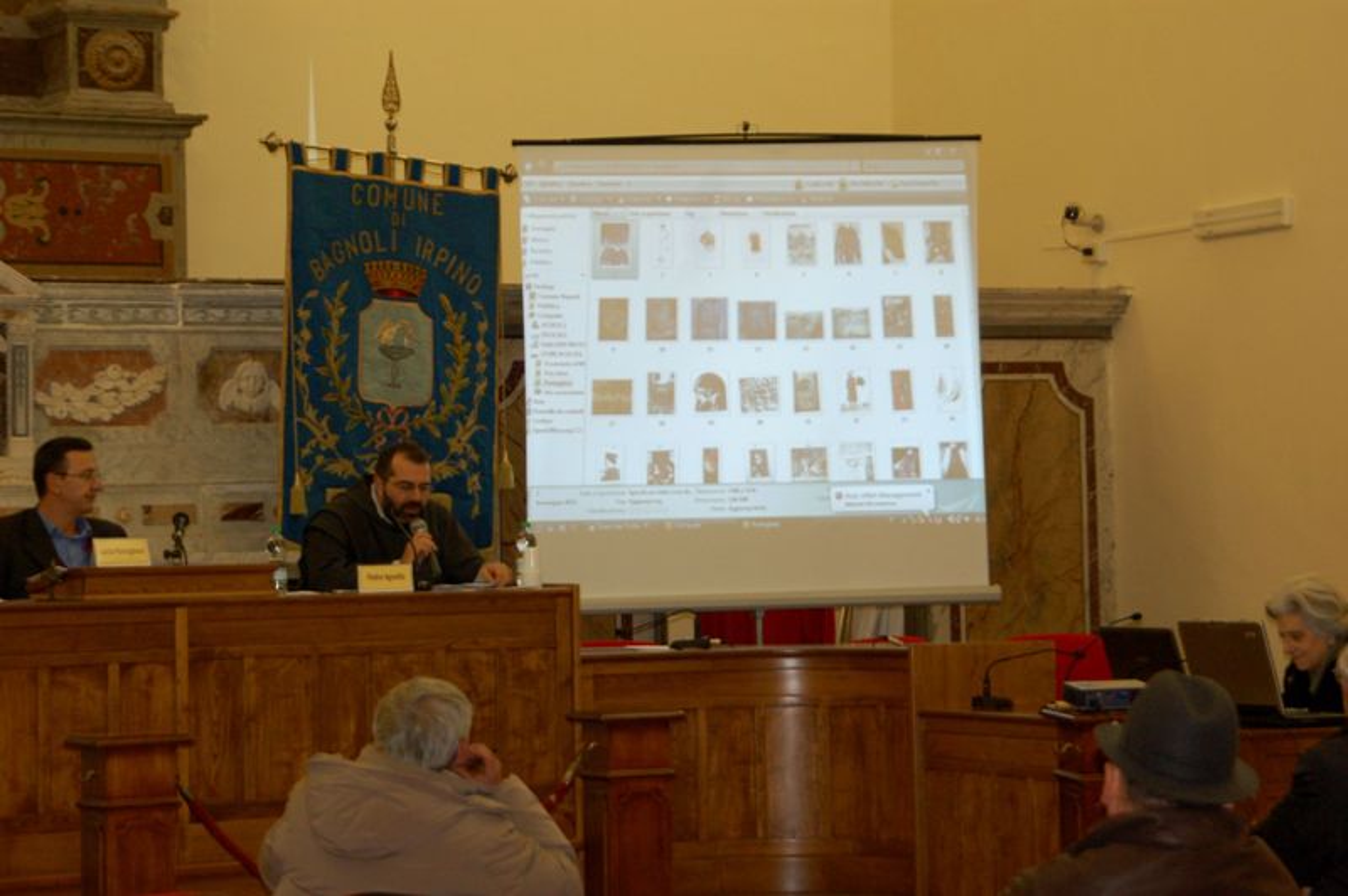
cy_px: 448
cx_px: 674
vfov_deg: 13.4
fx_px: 3816
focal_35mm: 102
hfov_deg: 20.0
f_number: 5
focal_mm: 68
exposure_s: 1/60
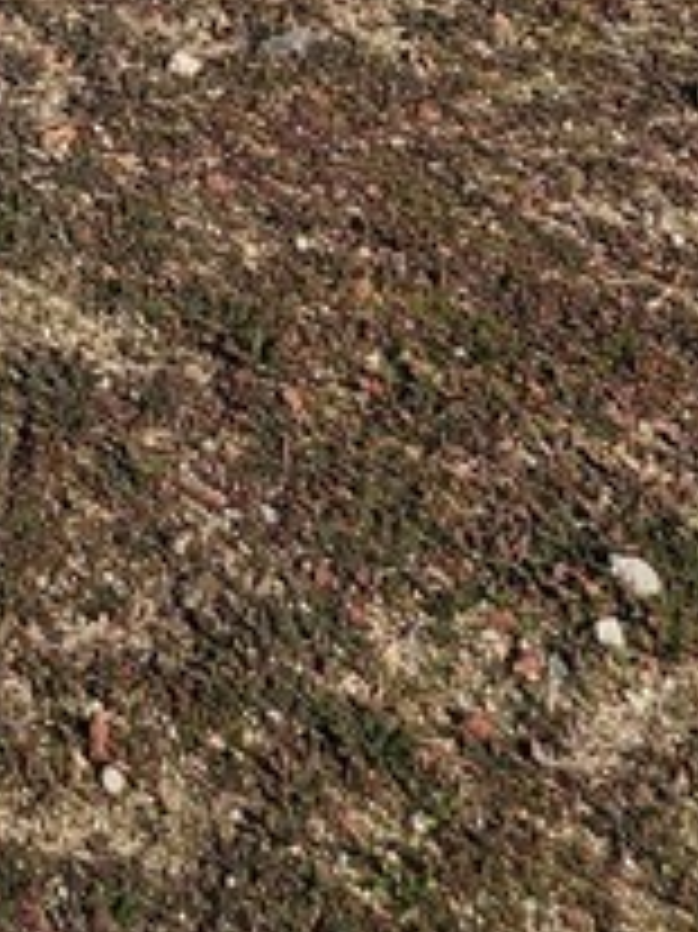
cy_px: -1211
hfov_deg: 11.8
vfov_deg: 13.4
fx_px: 3068
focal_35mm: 114
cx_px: -644
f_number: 1.7
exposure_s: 1/1493
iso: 10
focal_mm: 6.3
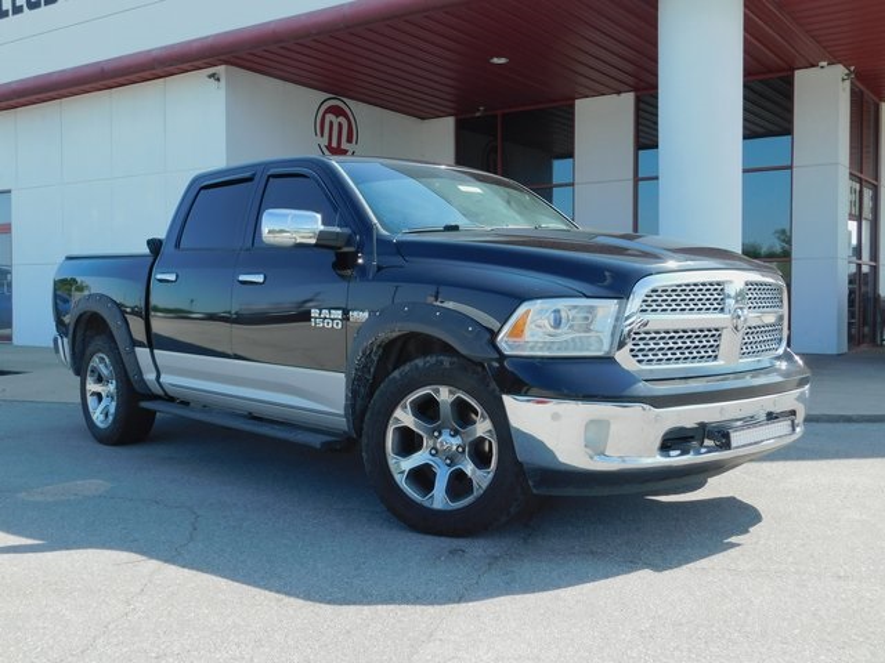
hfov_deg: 51.4
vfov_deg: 39.7
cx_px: 442
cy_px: 332
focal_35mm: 36
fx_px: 920
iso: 125
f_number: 3.5
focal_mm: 6.3
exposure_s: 1/500
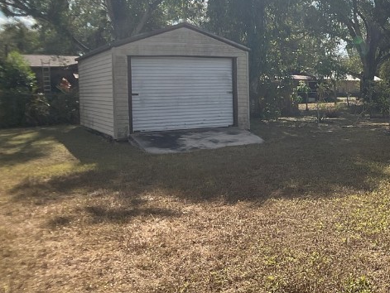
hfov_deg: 28.6
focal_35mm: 63
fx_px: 710
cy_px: 122
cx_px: 397
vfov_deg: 23.3
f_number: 1.8
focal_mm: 3
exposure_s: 1/2058
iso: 16
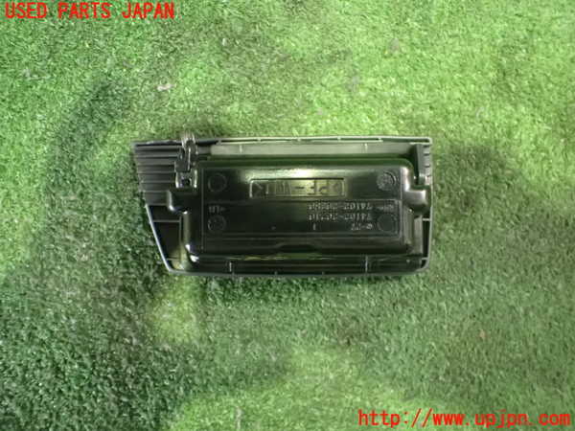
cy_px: 216
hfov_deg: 60.0
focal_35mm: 30
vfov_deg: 46.8
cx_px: 288
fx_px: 498
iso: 1600
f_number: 2.3
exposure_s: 1/25
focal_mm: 5.4
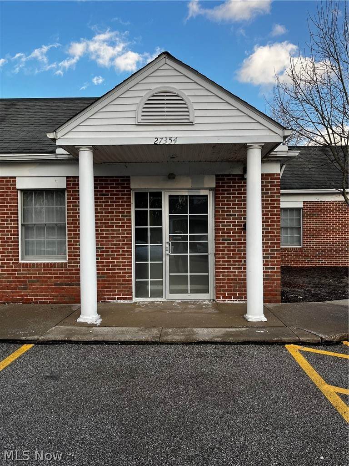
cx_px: 174
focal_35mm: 26
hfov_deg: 53.1
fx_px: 350
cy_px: 233
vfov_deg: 67.3
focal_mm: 5.1
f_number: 1.6
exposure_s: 1/676
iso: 50
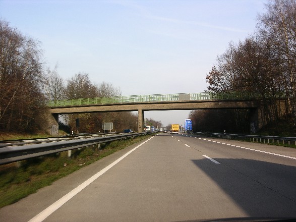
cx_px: 148
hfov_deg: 33.2
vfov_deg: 25.2
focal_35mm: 58
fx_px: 496
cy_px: 111
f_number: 6.3
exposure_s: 1/125
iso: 50
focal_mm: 14.7
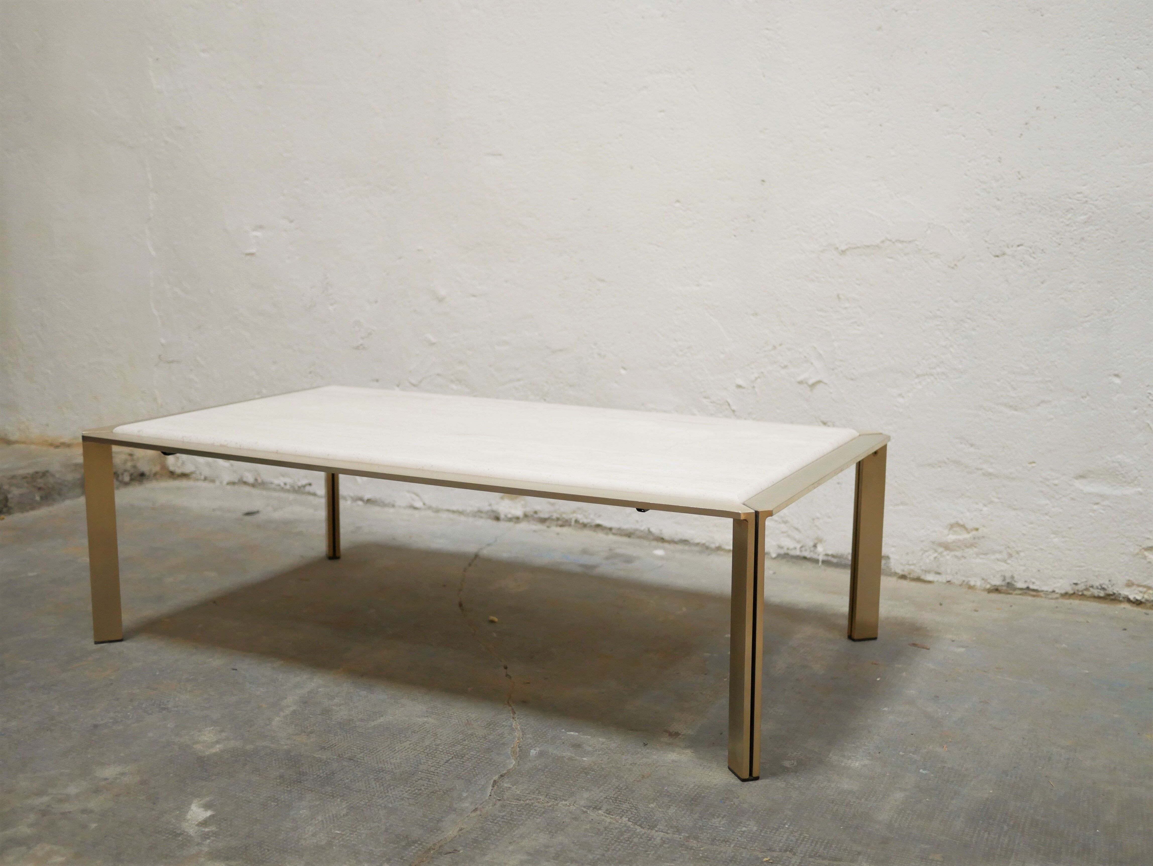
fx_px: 1333
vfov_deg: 36.0
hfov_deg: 46.8
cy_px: 433
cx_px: 576
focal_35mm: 40
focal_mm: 20
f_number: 1.7
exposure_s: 1/60
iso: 1000
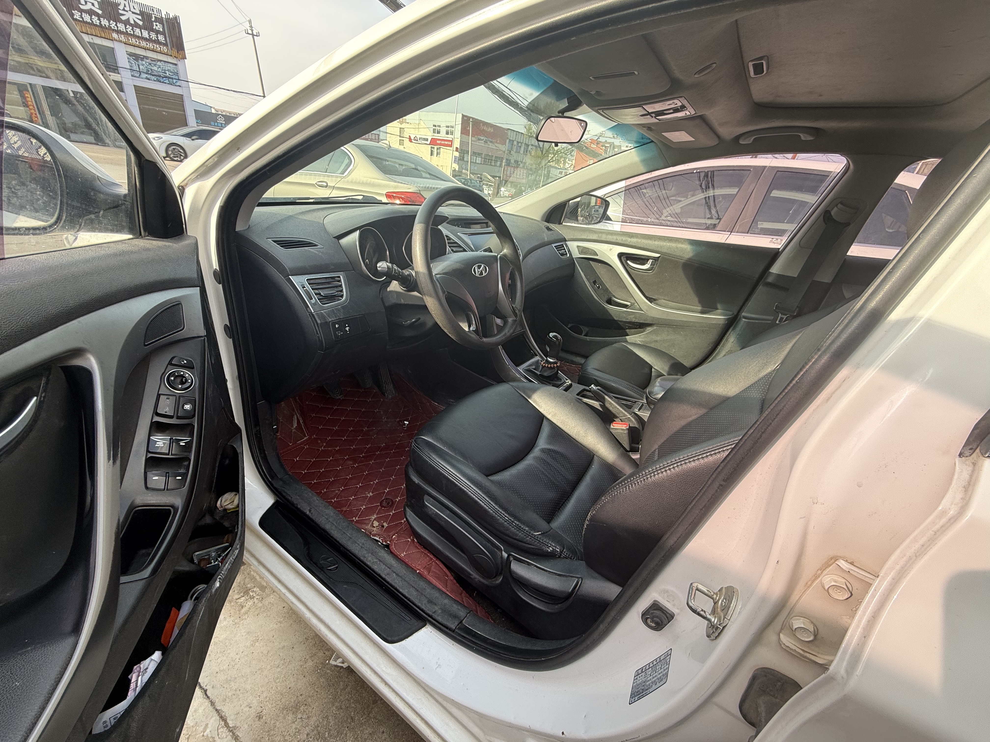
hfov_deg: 102.1
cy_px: 371
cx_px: 495
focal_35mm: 14
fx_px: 400
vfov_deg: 85.7
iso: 64
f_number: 2.2
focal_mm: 2.22
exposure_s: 1/157
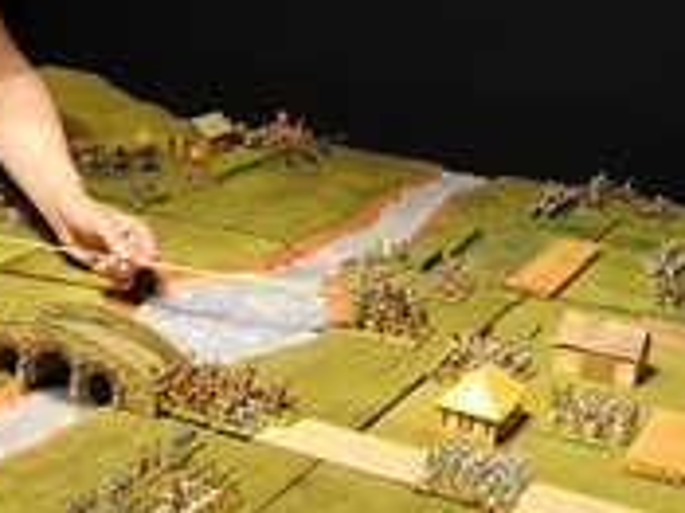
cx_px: 200
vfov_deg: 19.8
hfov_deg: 26.1
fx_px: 1463
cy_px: 161
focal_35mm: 74
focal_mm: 32
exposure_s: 1/40
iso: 400
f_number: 2.8
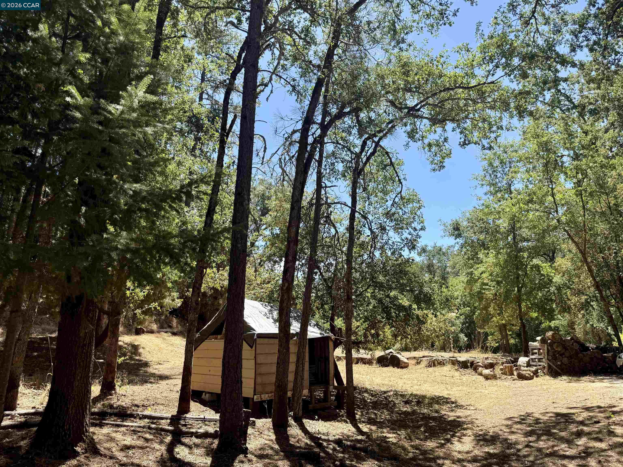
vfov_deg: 56.8
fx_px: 432
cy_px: 234
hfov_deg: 71.6
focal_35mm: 24
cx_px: 312
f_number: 1.78
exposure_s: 1/1522
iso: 80
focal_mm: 6.76
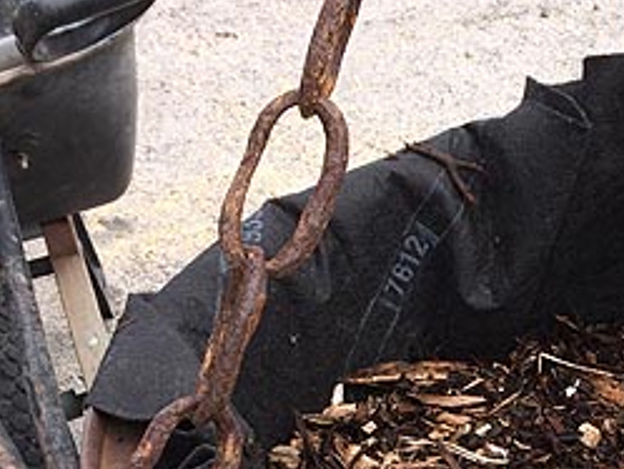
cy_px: 514
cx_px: 637
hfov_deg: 24.1
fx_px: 1389
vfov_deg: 18.4
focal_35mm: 77
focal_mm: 4.12
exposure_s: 1/838
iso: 32
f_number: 2.2
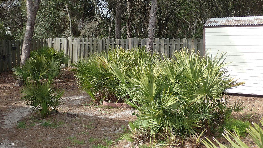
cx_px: 131
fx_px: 293
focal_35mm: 42
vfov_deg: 28.2
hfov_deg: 48.4
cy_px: 51
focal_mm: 6.86
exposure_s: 1/500
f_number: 2.7
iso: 100
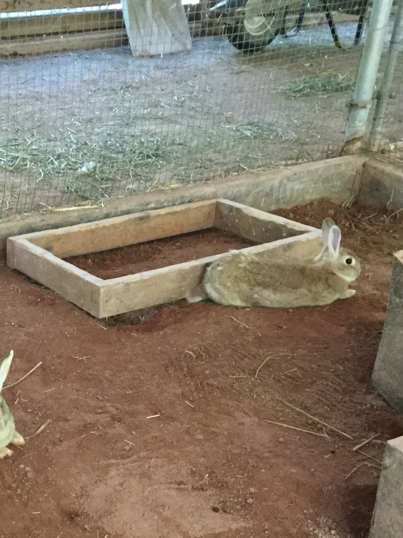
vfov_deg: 32.3
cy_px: 382
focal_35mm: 59
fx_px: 916
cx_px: -17
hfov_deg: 23.6
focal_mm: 3.3
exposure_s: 1/17
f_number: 2.4
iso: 200
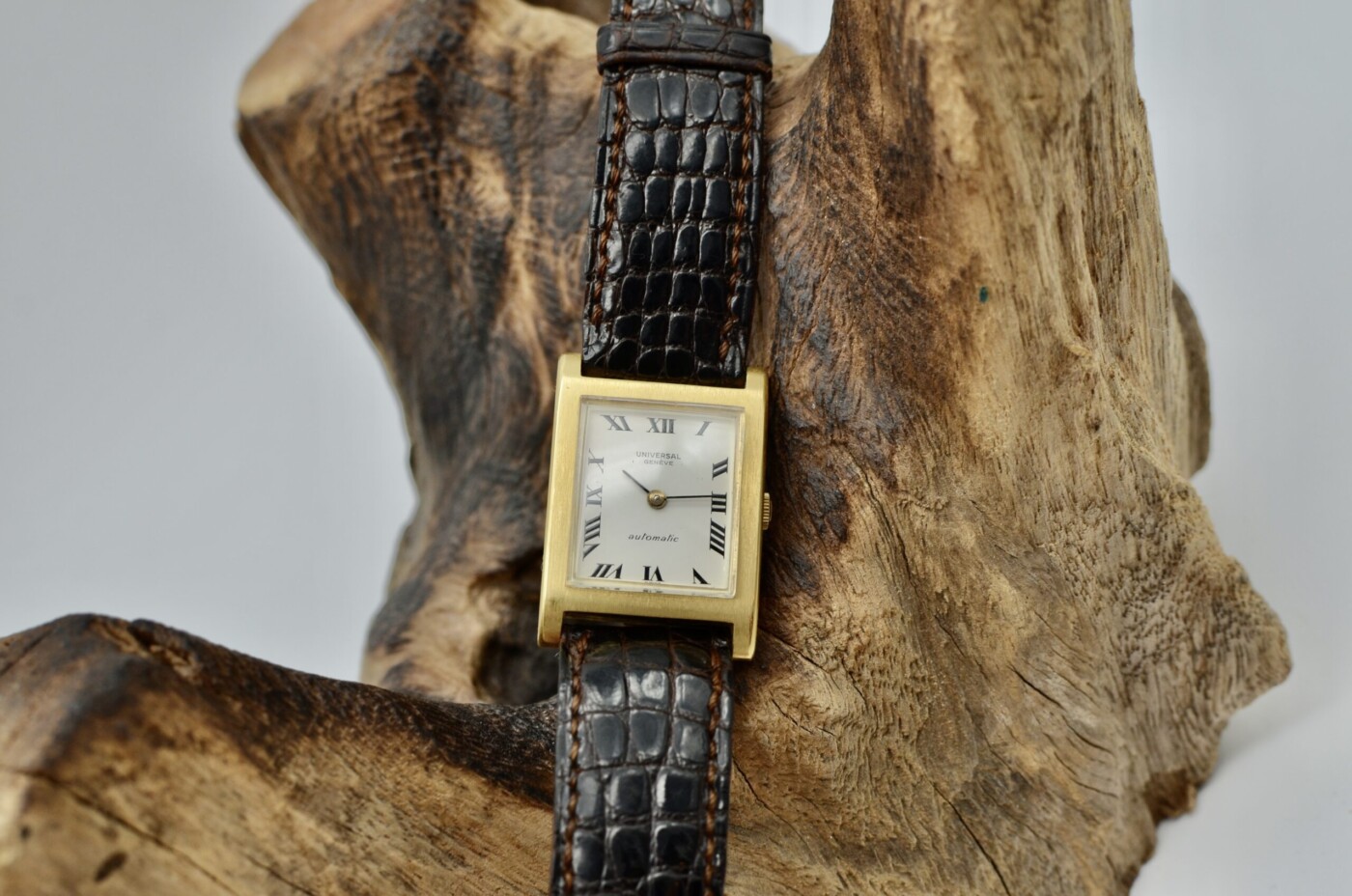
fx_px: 1968
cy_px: 448
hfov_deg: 37.9
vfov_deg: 25.7
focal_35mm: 52
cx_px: 676
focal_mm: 35
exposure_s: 1/125
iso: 200
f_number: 5.6
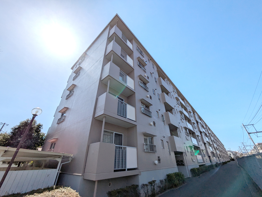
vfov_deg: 85.7
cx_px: 131
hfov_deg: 102.0
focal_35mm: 14
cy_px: 98
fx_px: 106
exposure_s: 1/5348
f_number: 2.2
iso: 48
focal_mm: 1.83
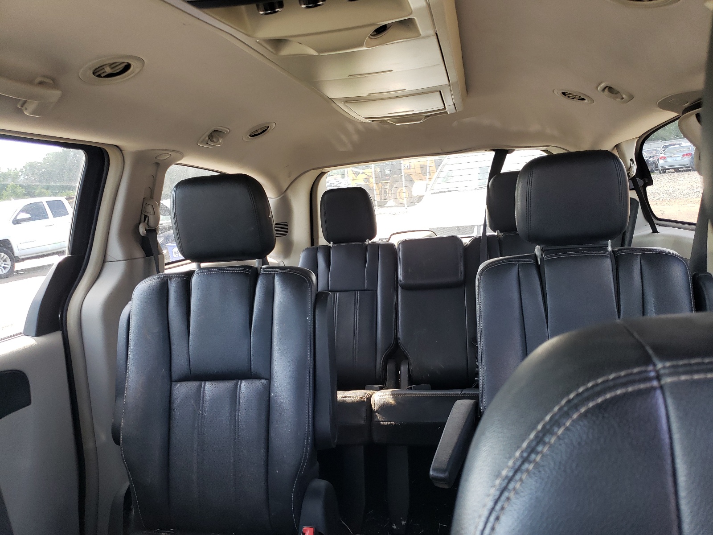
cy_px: 268
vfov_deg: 53.1
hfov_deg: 67.3
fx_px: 536
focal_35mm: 26
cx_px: 356
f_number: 1.5
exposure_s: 1/60.2
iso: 81
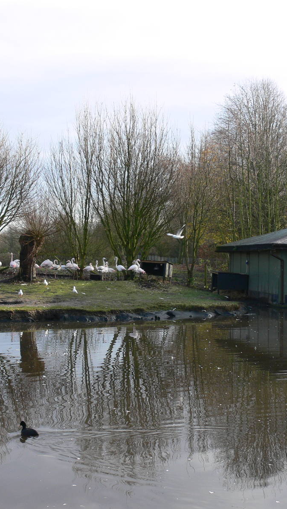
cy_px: 254
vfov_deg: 40.6
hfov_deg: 23.5
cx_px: 160
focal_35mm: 51
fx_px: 690
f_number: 4.5
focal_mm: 7.4
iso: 80
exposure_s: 1/100
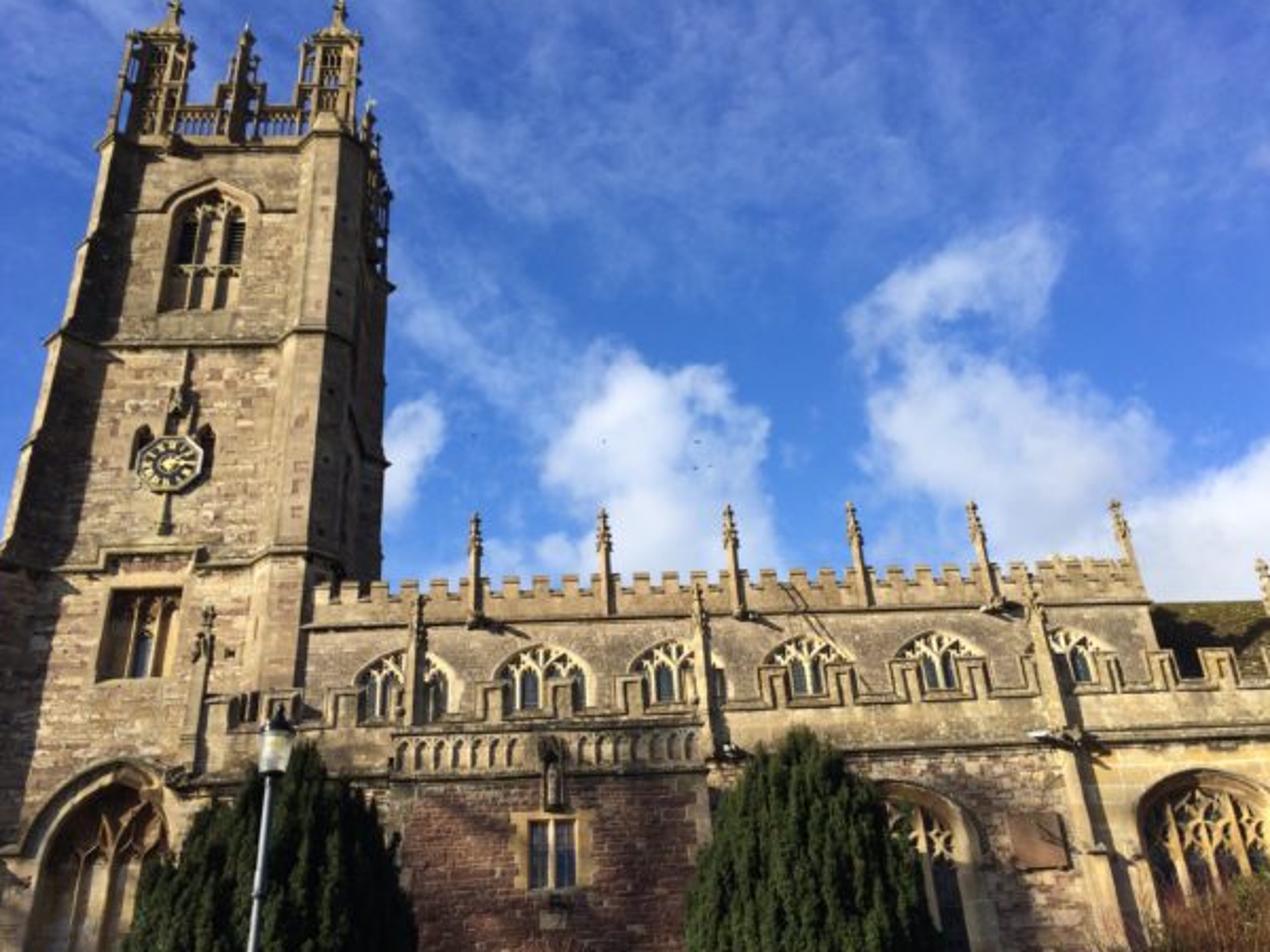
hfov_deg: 58.4
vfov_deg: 45.4
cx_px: 639
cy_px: 486
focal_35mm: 31
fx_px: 1137
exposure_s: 1/1466
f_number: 2.2
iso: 32
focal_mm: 4.12
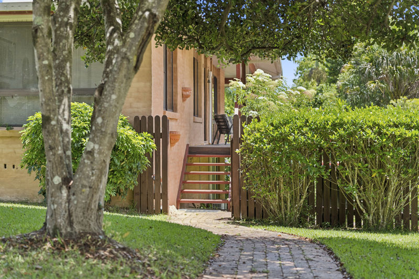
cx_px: 210
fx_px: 756
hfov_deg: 31.0
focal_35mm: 65
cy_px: 140
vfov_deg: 20.9
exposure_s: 1/2500
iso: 800
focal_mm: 65
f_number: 2.8
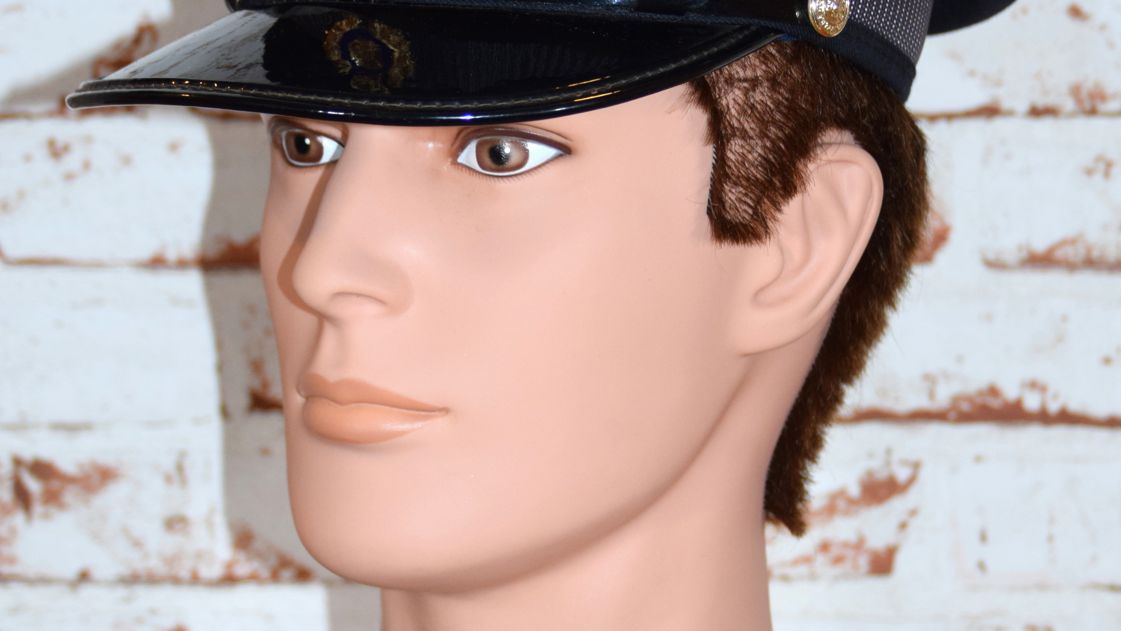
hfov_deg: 18.6
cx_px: 560
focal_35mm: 115
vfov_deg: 10.5
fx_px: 3418
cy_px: 309
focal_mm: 46
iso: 800
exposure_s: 1/80
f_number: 4.5
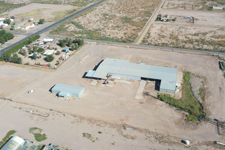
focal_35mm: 31
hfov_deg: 60.2
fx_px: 194
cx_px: 120
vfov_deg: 42.3
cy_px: 83
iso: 800
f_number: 8
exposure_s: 1/1250
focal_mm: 10.26
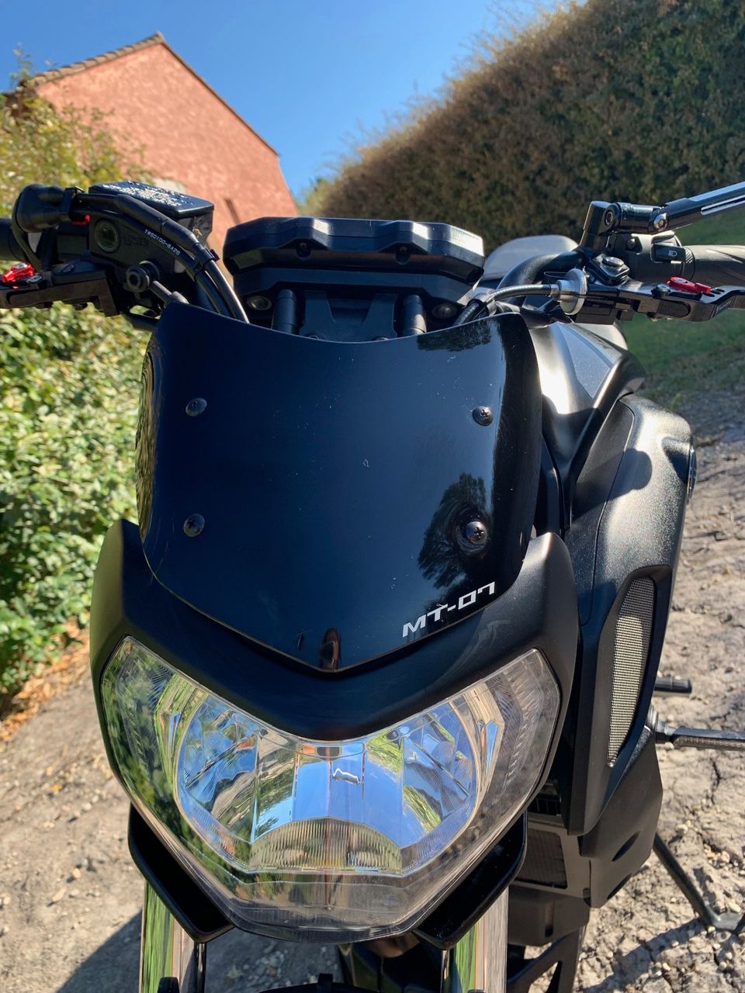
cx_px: 372
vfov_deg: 67.3
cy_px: 496
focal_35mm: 26
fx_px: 746
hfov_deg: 53.1
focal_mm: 4.25
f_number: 1.8
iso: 25
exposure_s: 1/520
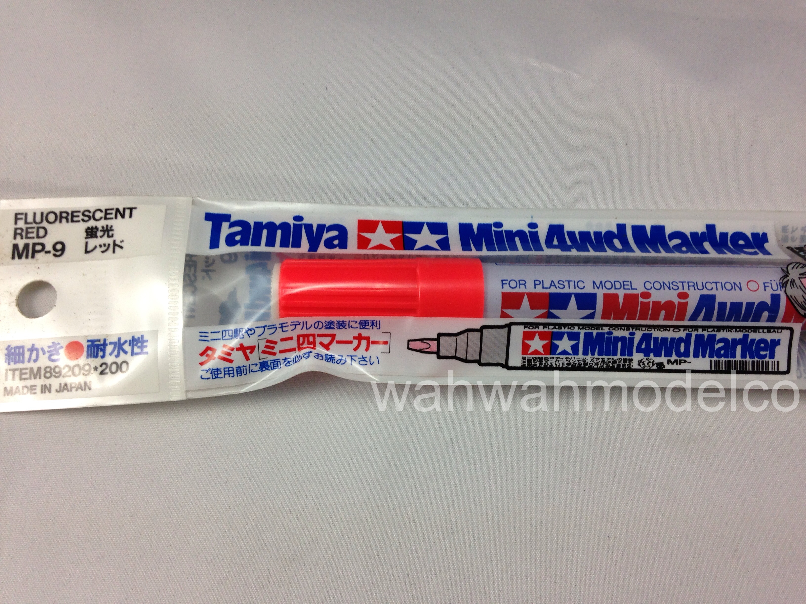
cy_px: 302
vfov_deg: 42.9
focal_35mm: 33
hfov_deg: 55.4
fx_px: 768
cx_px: 403
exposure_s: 1/120
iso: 64
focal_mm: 4.13
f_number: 2.4
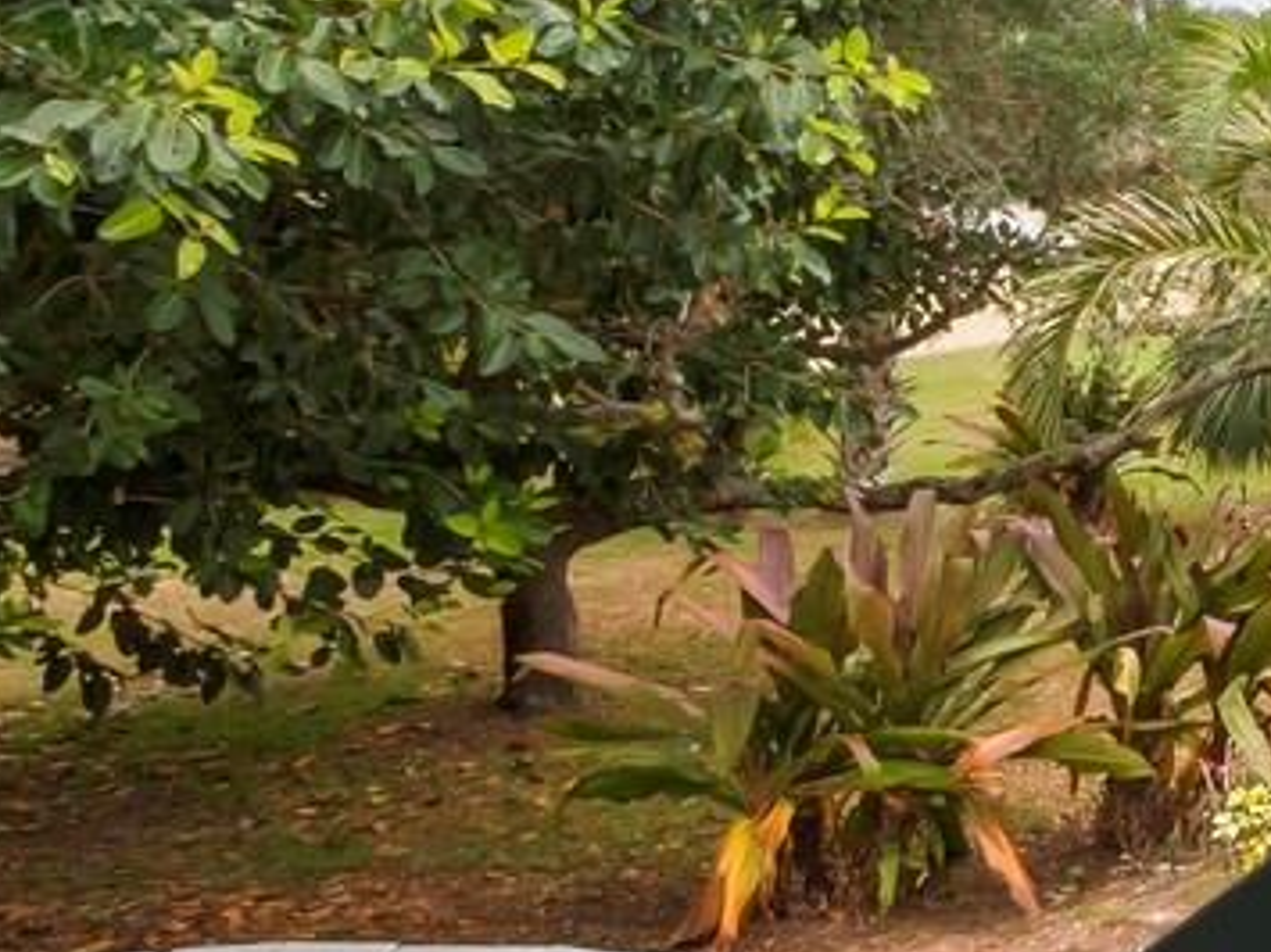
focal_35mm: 63
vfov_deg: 22.8
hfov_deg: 22.6
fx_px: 2312
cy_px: 131
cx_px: 2089
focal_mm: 7
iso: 400
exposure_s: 1/40
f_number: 11
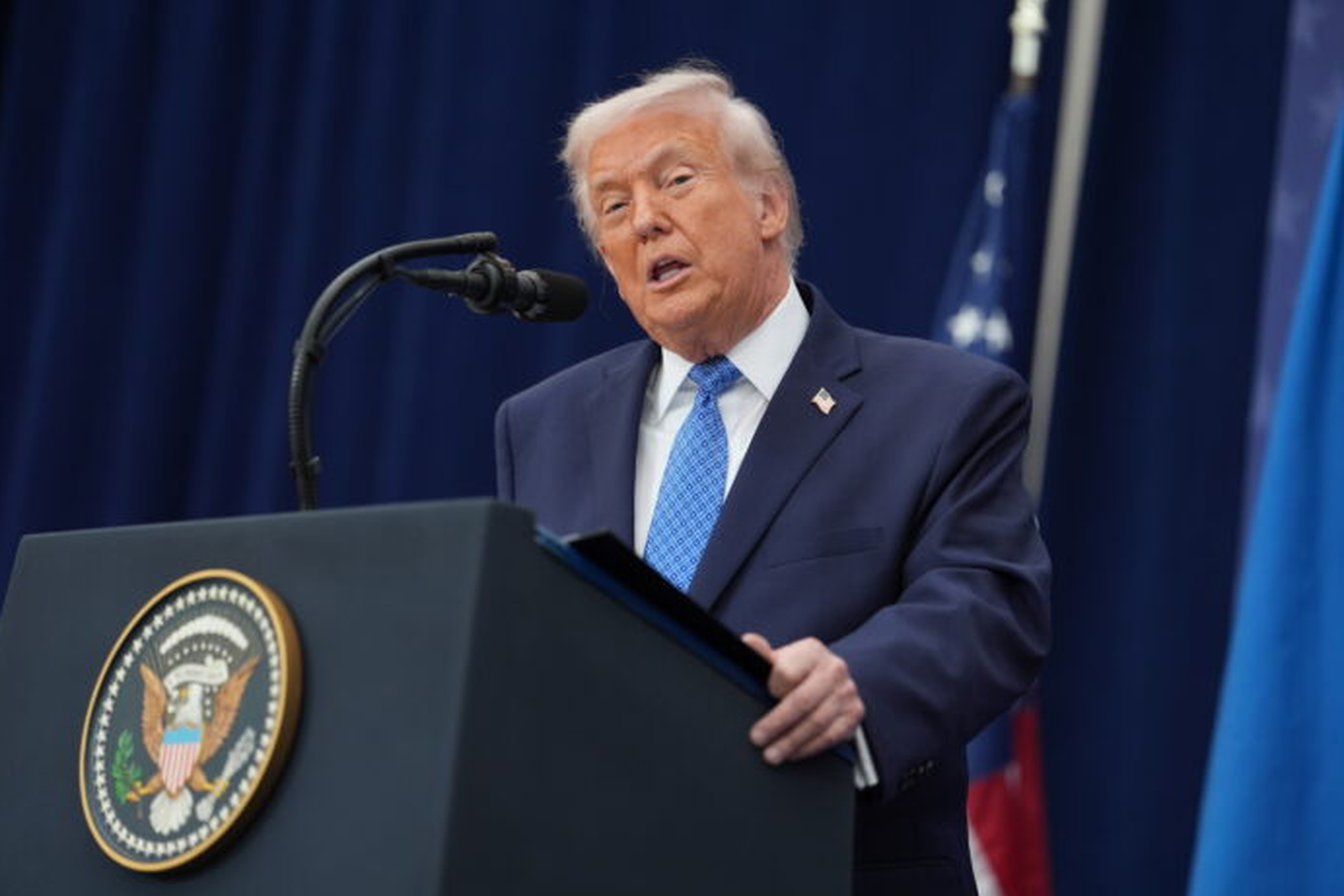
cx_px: 669
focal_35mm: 151
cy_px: 449
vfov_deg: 9.1
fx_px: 5638
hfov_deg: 13.6
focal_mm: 150
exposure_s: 1/640
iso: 800
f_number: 2.2
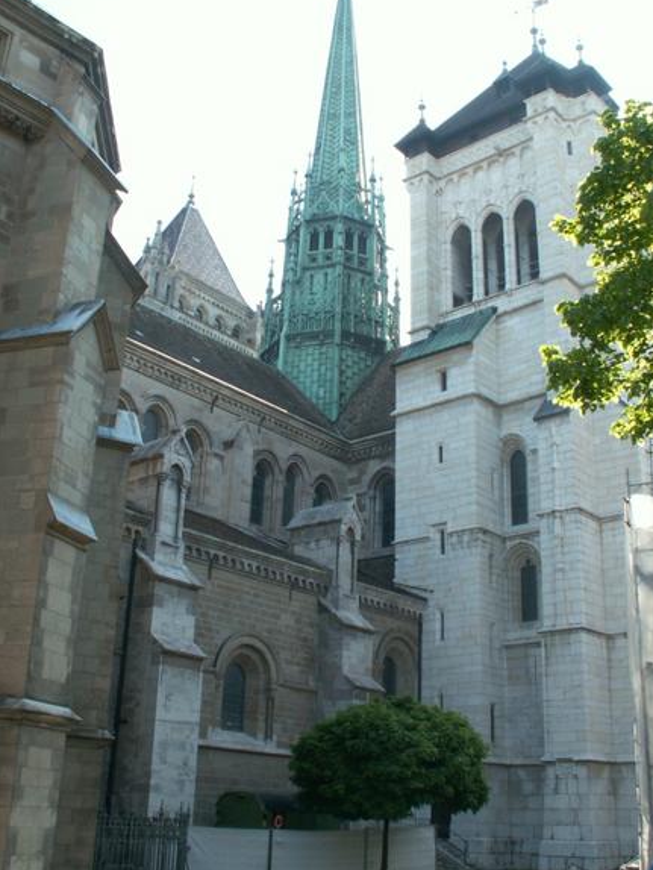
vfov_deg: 47.8
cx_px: 314
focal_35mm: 39
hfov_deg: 36.8
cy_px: 390
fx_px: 980
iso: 50
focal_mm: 5.86
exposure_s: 1/100
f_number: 5
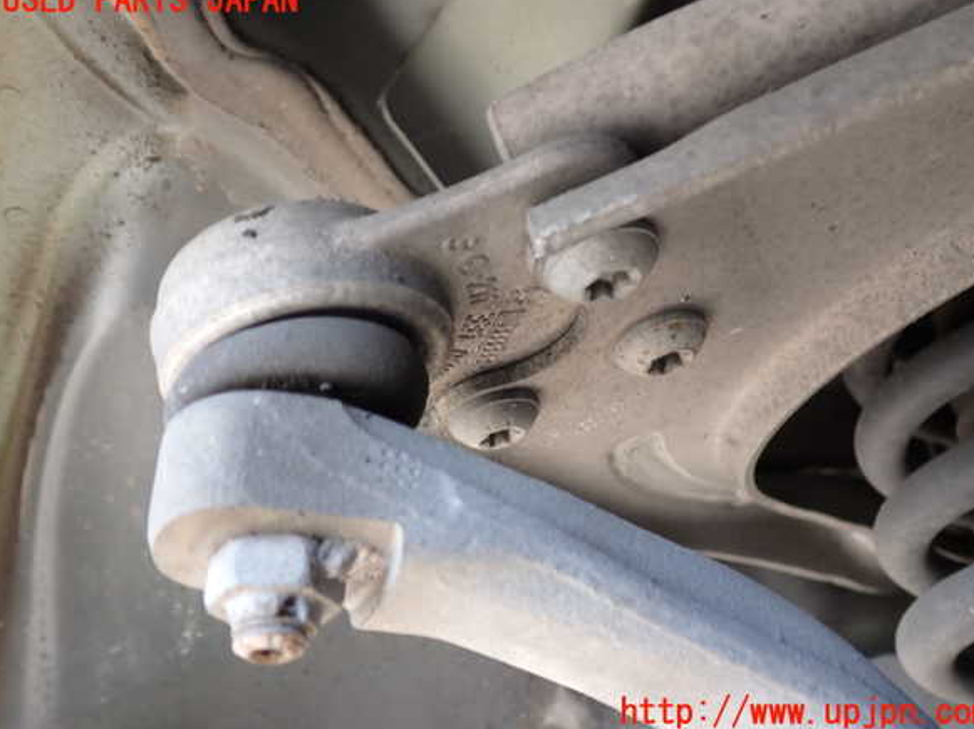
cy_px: 357
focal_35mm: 31
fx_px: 872
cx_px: 496
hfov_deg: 58.4
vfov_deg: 45.4
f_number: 2.3
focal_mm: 5.4
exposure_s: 1/60
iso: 160
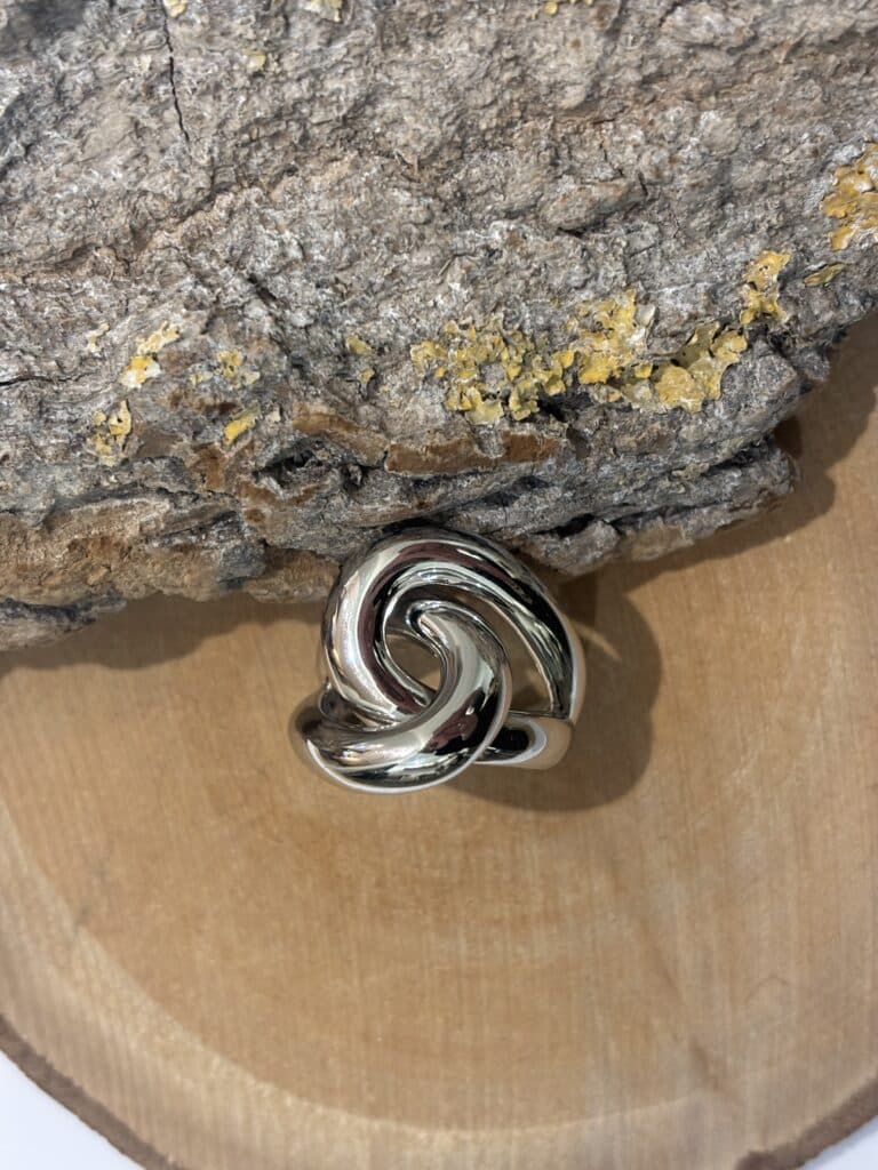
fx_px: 1759
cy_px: 585
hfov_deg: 28.0
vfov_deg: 36.8
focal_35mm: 52
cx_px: 439
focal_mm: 5.96
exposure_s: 1/50
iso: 80
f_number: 1.6
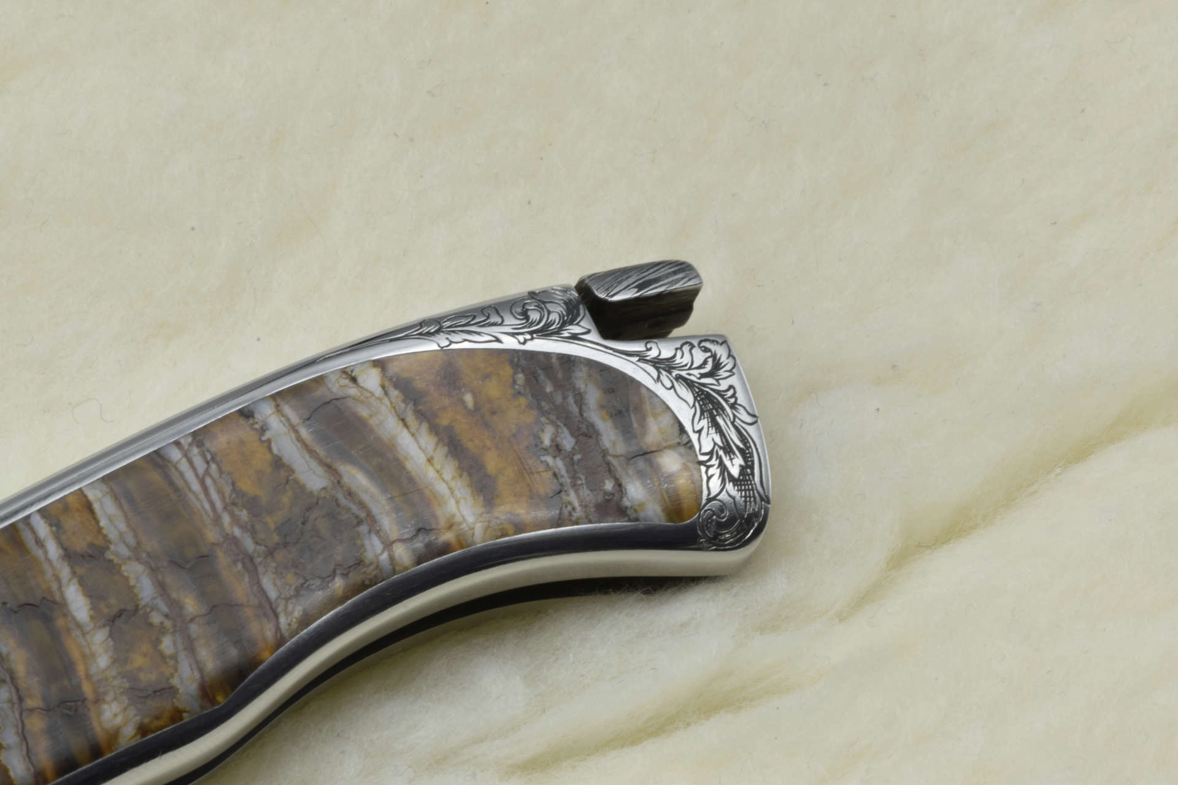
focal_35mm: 158
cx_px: 589
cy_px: 392
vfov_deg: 8.7
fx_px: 5153
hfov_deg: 13.0
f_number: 36
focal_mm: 105
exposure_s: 1/5
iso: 100
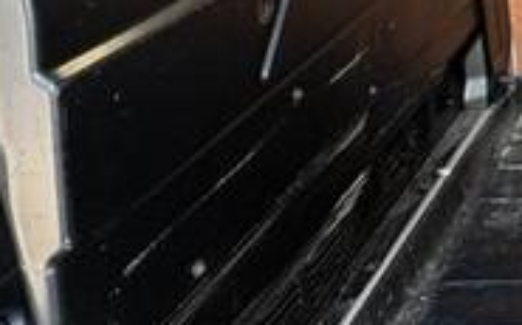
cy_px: 17
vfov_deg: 17.7
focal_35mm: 72
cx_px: 736
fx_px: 1023
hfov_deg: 23.9
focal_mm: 2.22
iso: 250
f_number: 2.2
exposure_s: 1/65
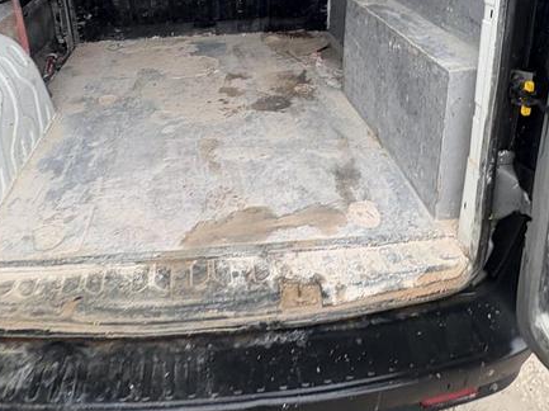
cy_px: 16
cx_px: 226
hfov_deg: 61.3
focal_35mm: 29
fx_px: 460
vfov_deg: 42.7
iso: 80
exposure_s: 1/99
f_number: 2.2
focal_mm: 2.22
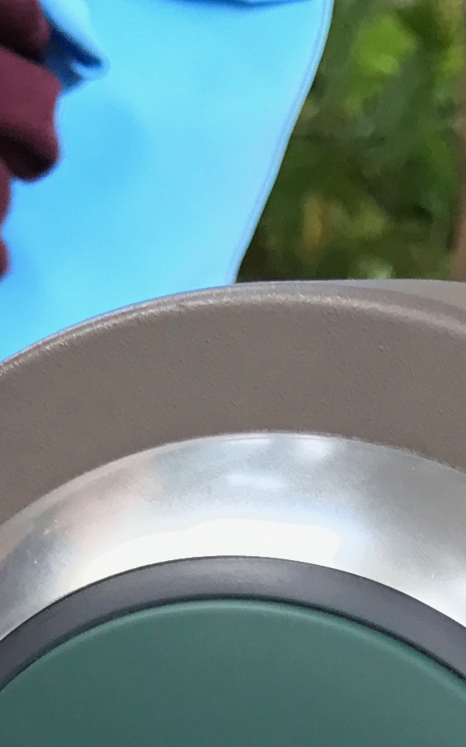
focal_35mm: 128
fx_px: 2602
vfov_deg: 15.2
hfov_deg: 10.1
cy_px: 1088
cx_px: 509
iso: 40
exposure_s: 1/120
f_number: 1.8
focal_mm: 3.99
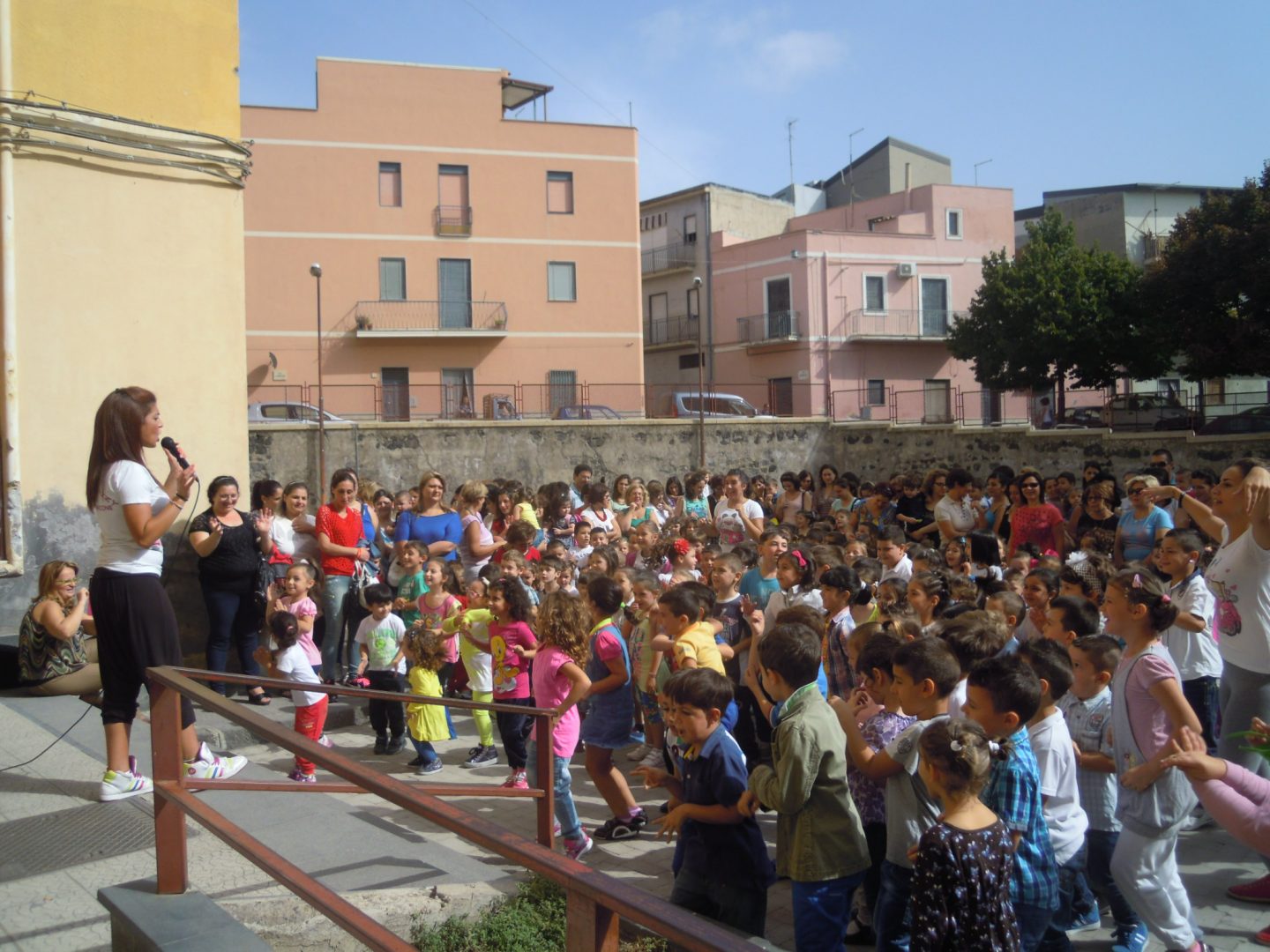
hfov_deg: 63.4
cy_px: 476
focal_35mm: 28
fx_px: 1027
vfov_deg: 49.7
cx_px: 635
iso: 100
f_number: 7.6
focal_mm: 5
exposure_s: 1/200
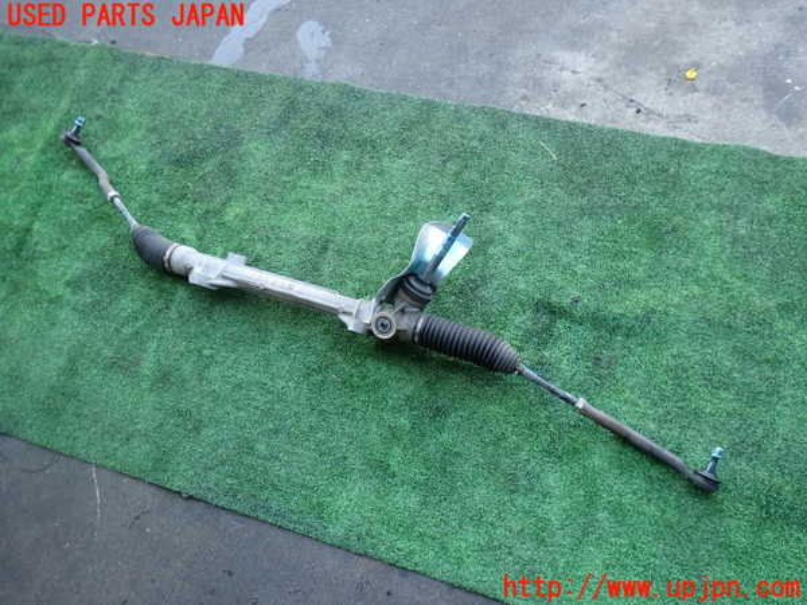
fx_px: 699
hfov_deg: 60.0
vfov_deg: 46.8
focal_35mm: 30
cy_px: 302
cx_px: 404
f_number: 2.3
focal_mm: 5.4
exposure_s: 1/125
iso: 200
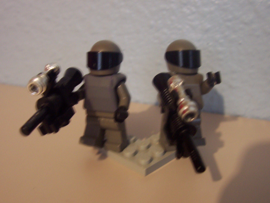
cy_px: 102
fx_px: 289
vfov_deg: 38.7
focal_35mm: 37
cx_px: 135
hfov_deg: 50.1
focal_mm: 5.6
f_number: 2.8
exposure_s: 1/8
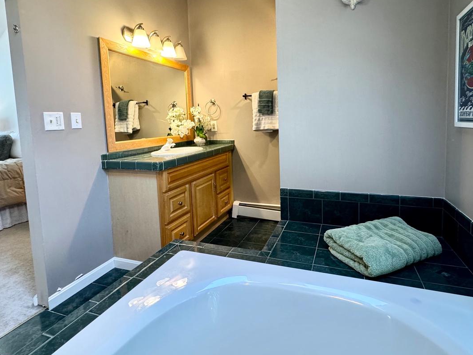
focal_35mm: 19
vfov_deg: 68.0
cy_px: 143
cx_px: 255
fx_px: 260
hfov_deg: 84.5
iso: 250
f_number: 2.2
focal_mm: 2.22
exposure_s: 1/60
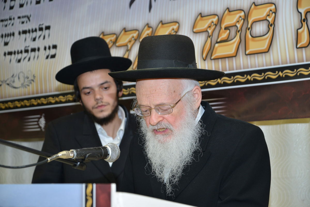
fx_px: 732
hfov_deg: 23.9
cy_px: 104
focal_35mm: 85
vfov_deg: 16.1
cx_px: 155
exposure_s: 1/125
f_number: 5
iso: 800
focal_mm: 85
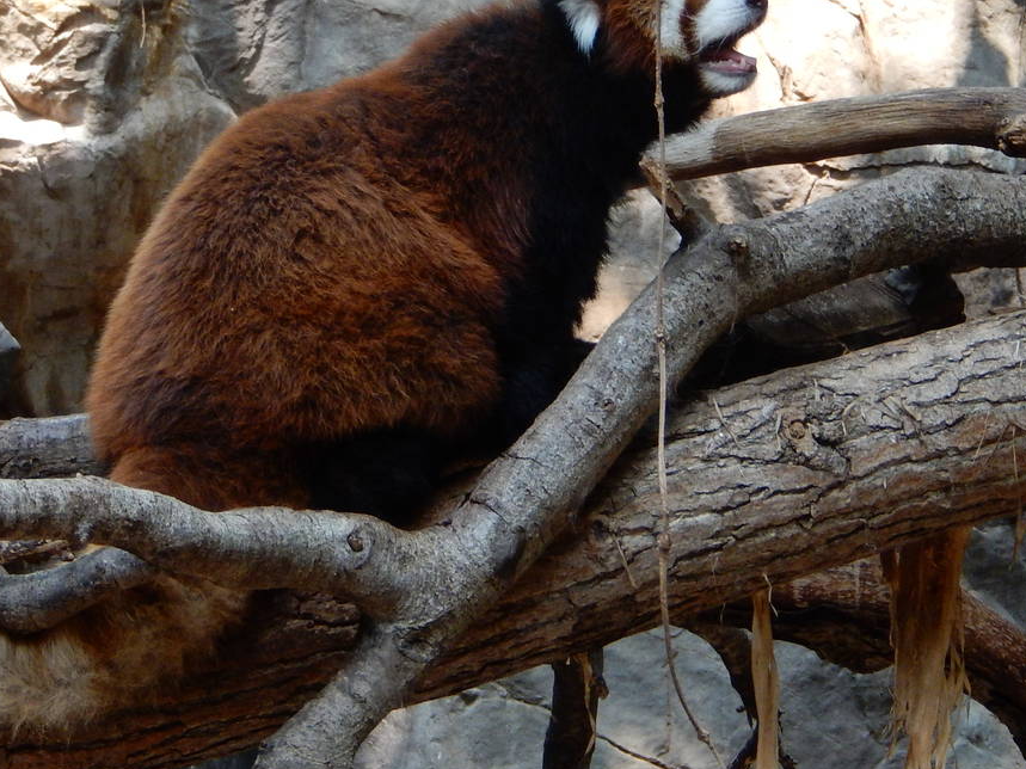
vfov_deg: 6.8
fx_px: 6461
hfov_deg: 9.1
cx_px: 468
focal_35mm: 218
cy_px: 152
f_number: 5.5
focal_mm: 21
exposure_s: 1/30
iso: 280
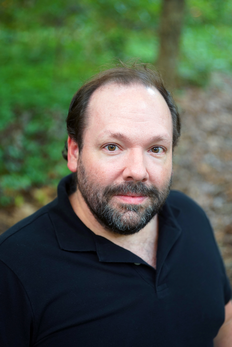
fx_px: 580
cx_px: 116
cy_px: 174
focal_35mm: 60
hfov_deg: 22.6
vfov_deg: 33.4
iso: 800
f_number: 2.8
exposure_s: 1/40
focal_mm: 60
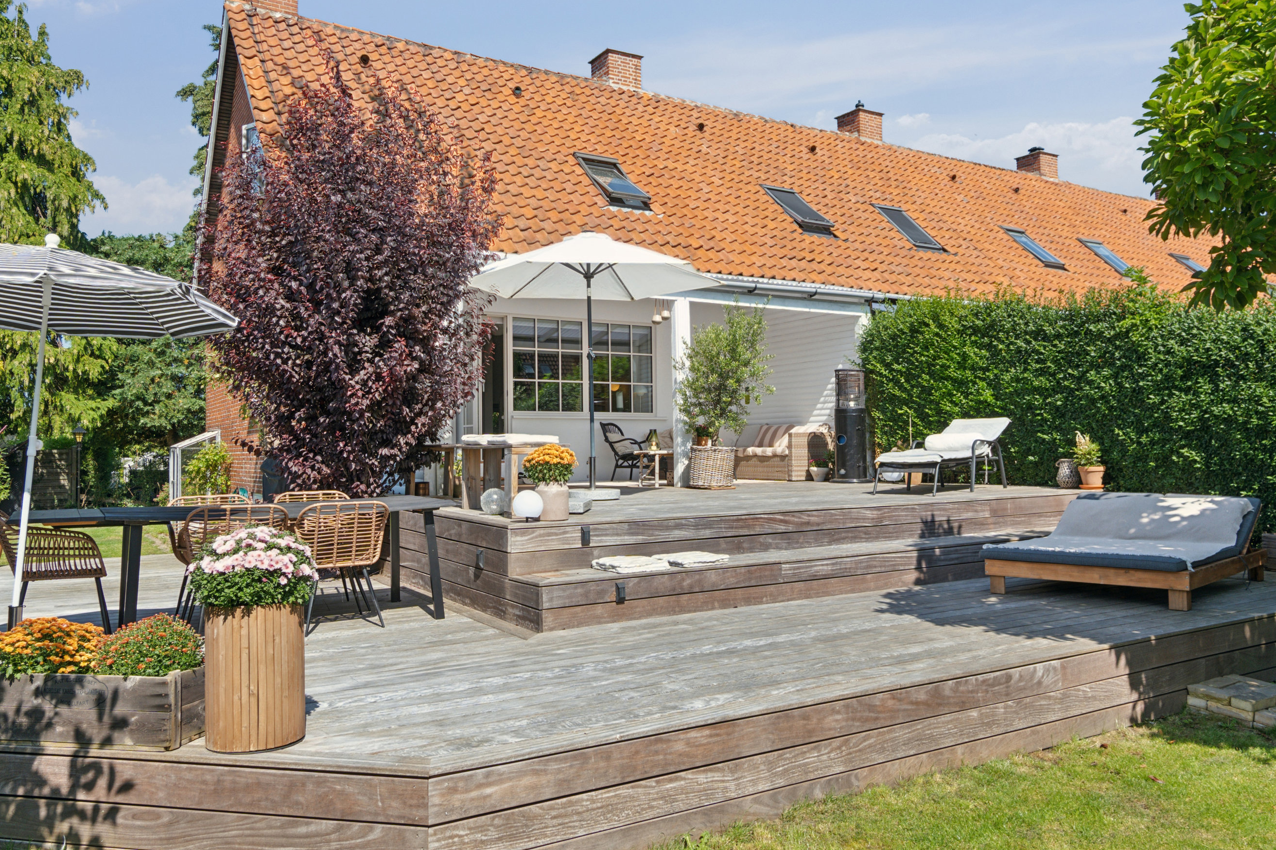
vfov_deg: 53.1
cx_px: 624
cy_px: 388
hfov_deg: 73.7
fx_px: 851
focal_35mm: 24
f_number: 8
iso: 200
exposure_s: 1/100
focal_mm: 14
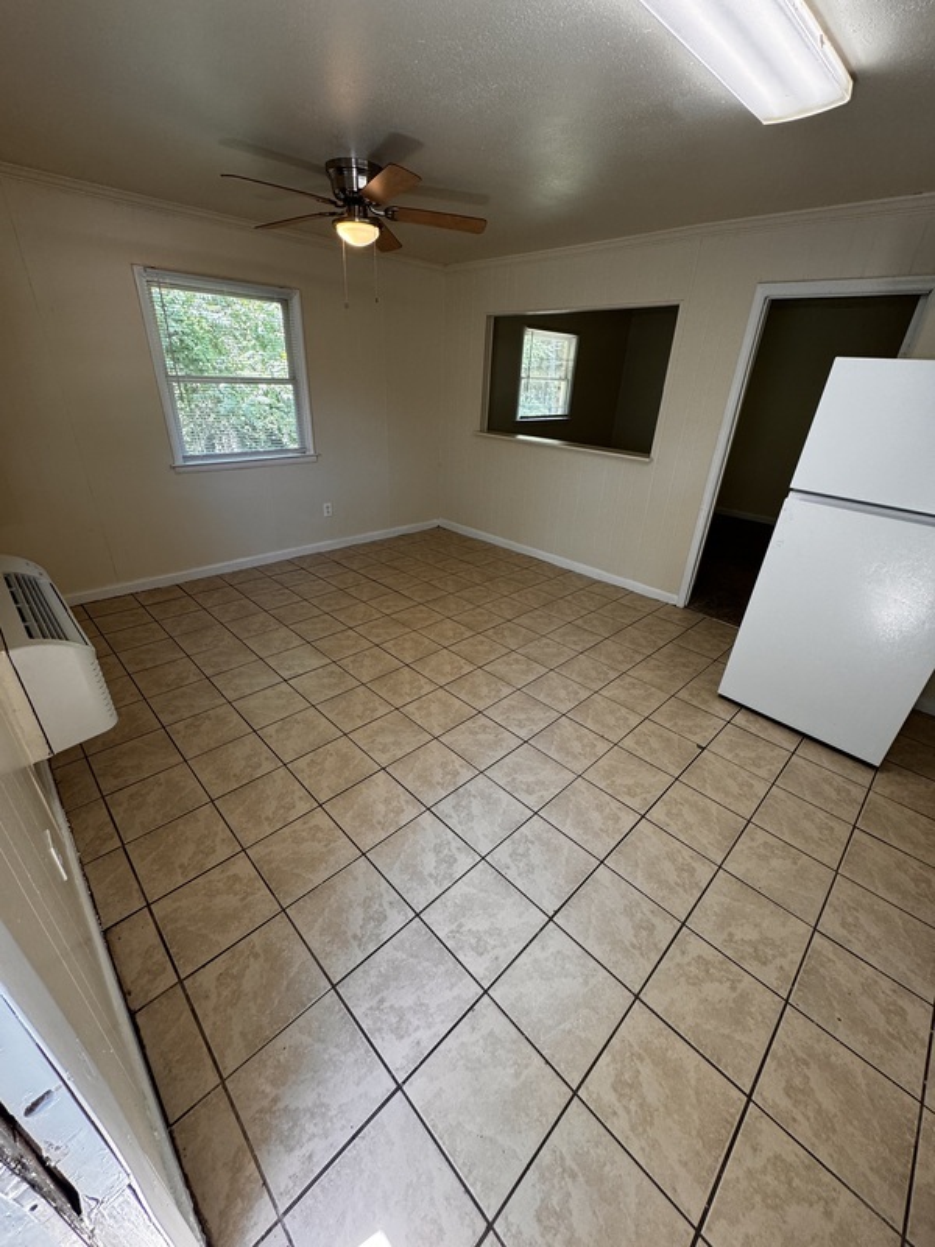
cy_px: 624
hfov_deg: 85.7
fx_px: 504
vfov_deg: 102.1
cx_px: 468
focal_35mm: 14
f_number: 2.2
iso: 160
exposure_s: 1/120
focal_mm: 2.22
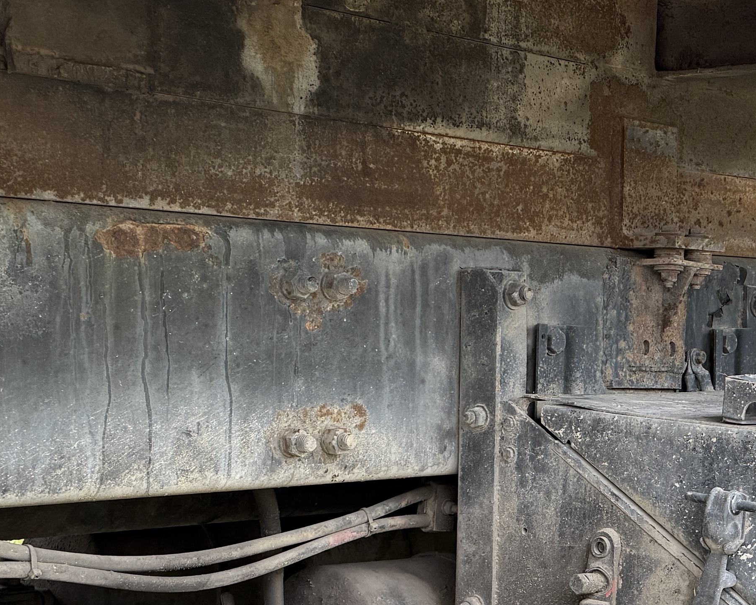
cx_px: 582
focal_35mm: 74
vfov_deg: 20.6
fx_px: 1656
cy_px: 426
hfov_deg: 25.4
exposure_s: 1/421
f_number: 1.78
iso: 100
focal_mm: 6.76
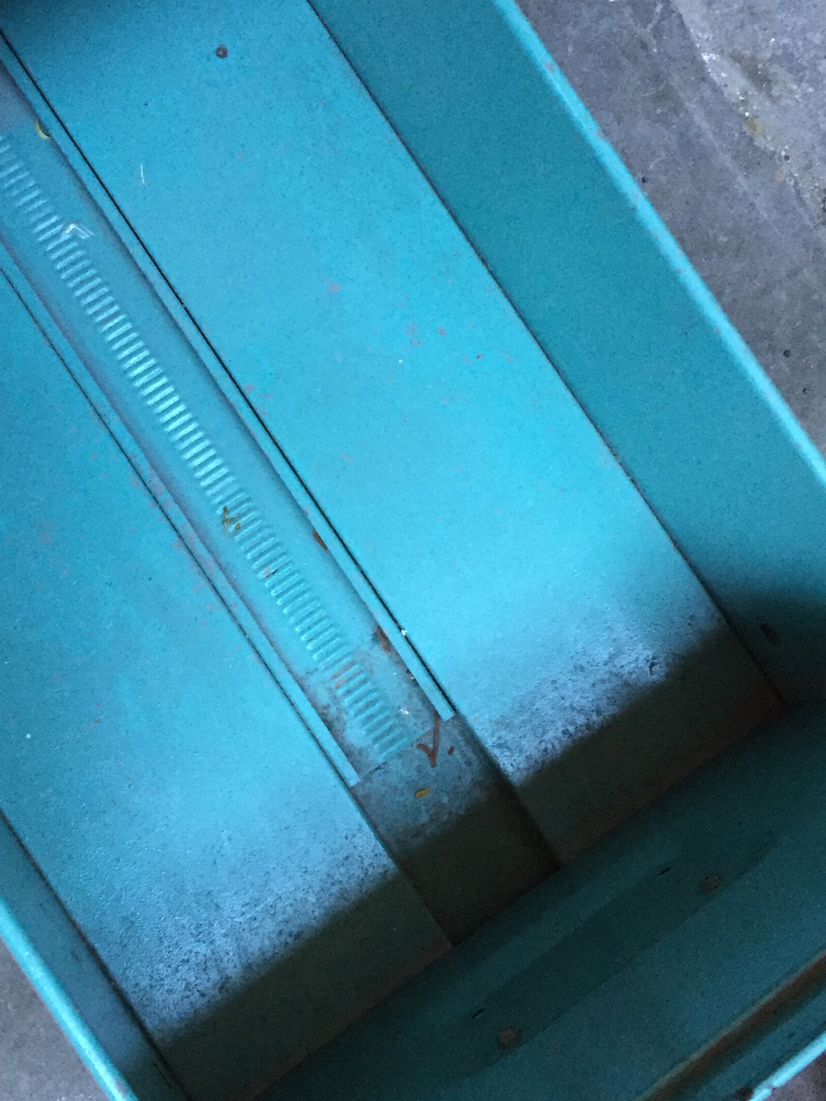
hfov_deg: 32.8
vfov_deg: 42.9
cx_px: 326
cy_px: 579
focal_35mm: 44
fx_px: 1400
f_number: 2.2
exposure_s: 1/25
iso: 250
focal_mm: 4.15
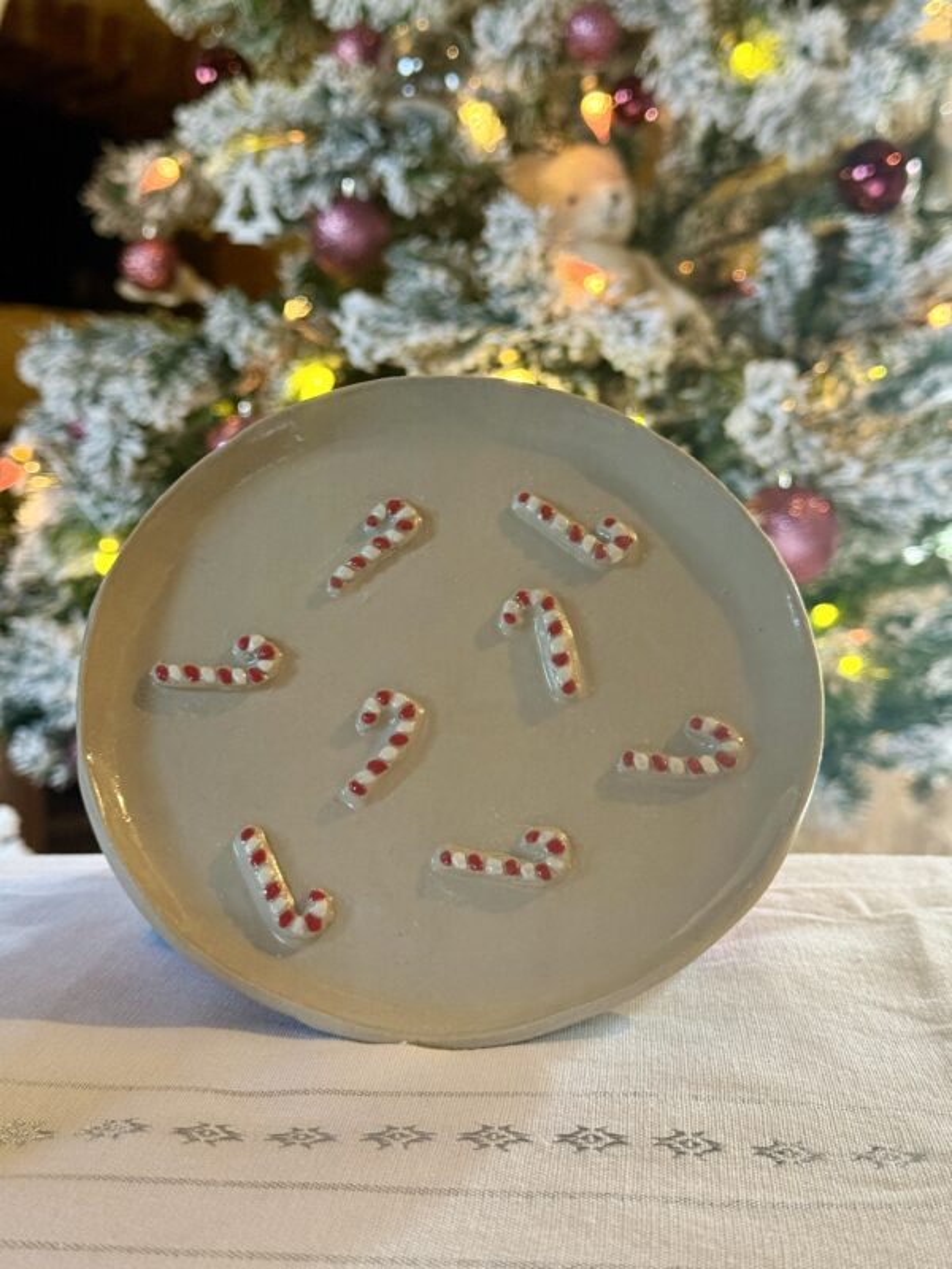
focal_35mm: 48
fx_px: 1760
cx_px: 476
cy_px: 634
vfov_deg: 39.7
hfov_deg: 30.3
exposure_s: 1/36
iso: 250
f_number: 1.78
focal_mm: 6.76
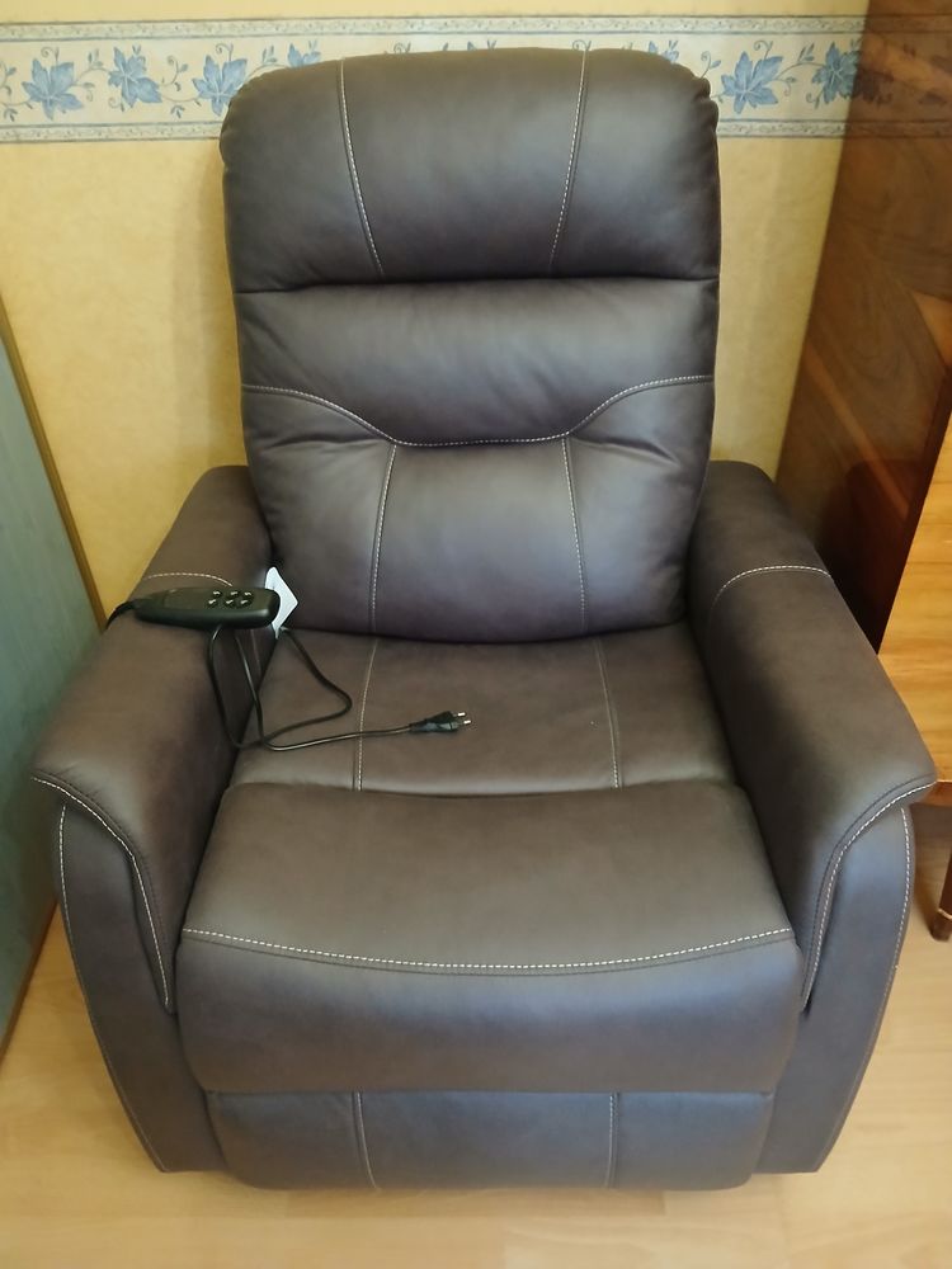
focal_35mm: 26
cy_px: 634
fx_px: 953
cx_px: 476
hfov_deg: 53.1
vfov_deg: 67.3
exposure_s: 1/20
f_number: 1.8
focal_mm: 3.98
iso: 800
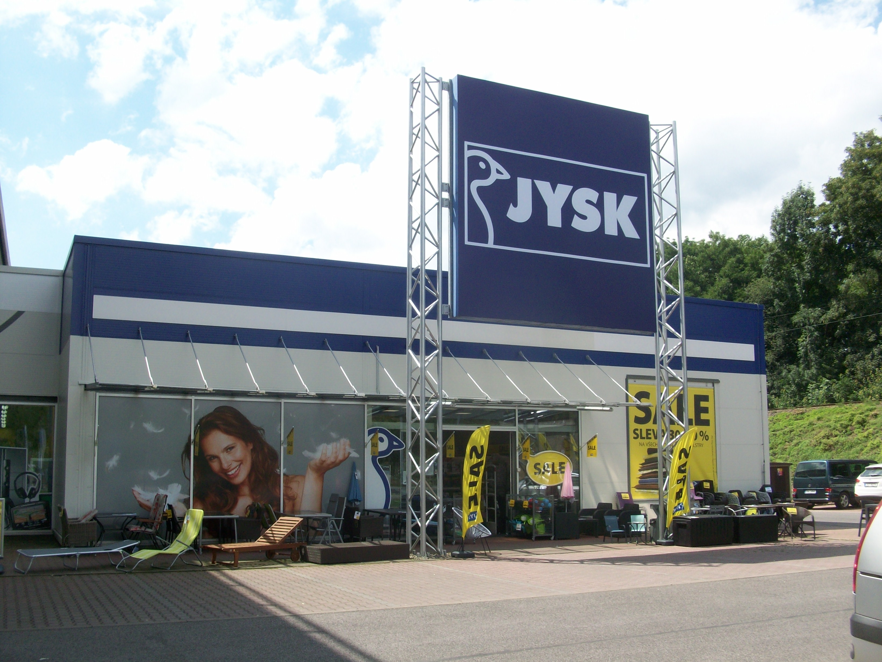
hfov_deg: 54.0
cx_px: 441
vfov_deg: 41.8
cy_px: 331
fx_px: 866
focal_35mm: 34
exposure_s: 1/231
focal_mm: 5.7
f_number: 5.5
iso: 64
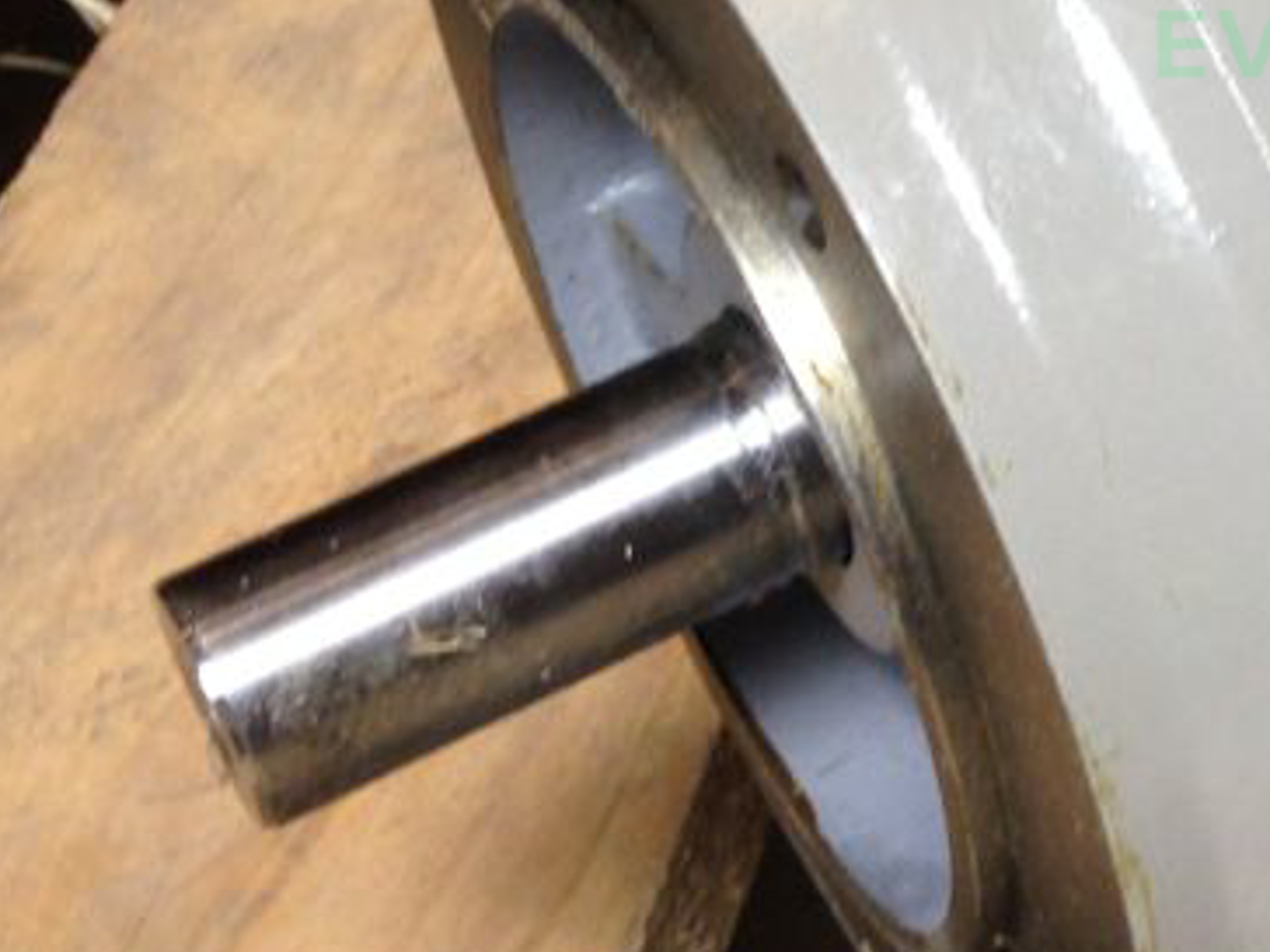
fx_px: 4256
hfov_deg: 15.8
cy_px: -115
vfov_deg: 12.5
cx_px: 1825
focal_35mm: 116
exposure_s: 1/20
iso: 50
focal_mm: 4.12
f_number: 2.4
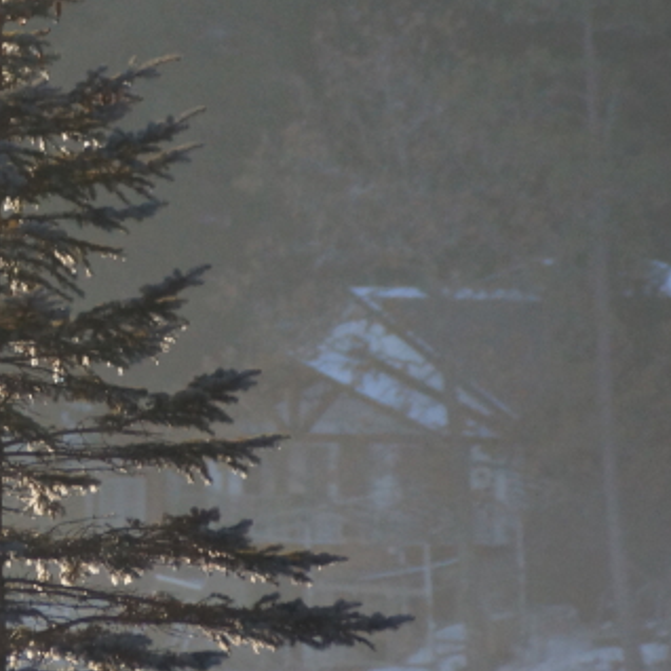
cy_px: 137
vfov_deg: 1.7
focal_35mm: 1002
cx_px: 11
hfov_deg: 1.7
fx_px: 21974
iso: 640
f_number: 6.3
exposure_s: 1/400
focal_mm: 250
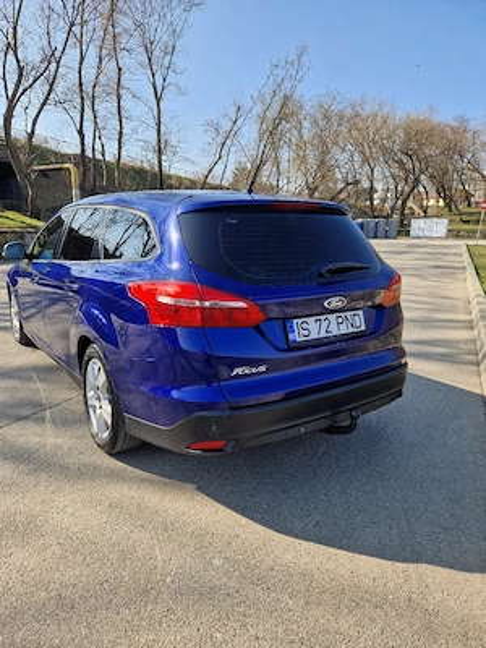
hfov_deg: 58.9
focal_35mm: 23
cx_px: 243
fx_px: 431
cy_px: 324
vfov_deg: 73.9
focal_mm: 5.4
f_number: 1.8
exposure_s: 1/667
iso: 50
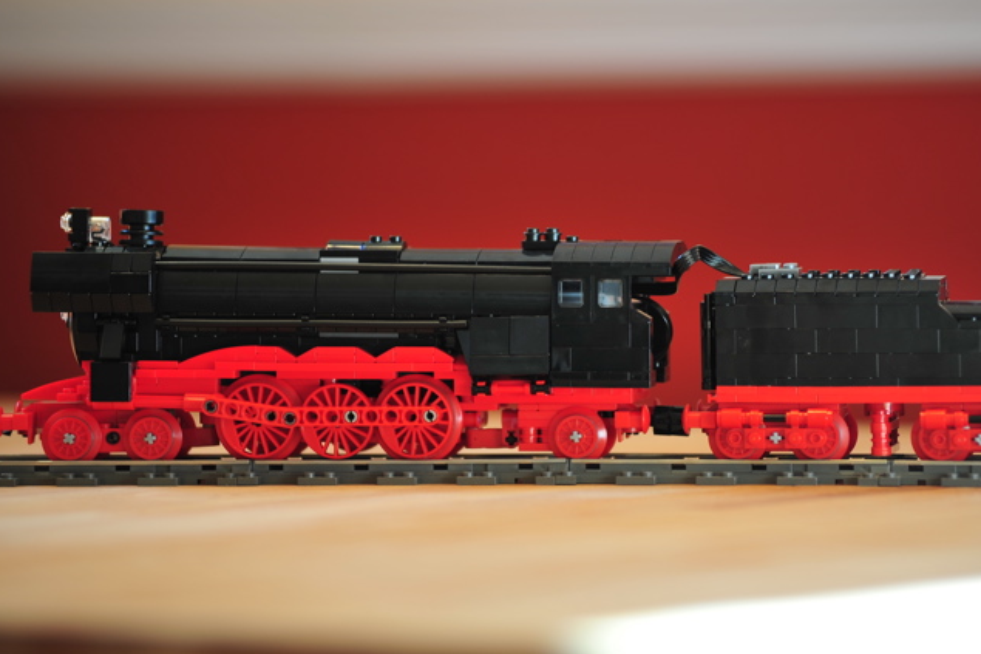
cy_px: 281
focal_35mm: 214
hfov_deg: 9.6
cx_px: 551
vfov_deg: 6.4
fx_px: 5830
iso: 200
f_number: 2.8
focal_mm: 170
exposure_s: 1/60
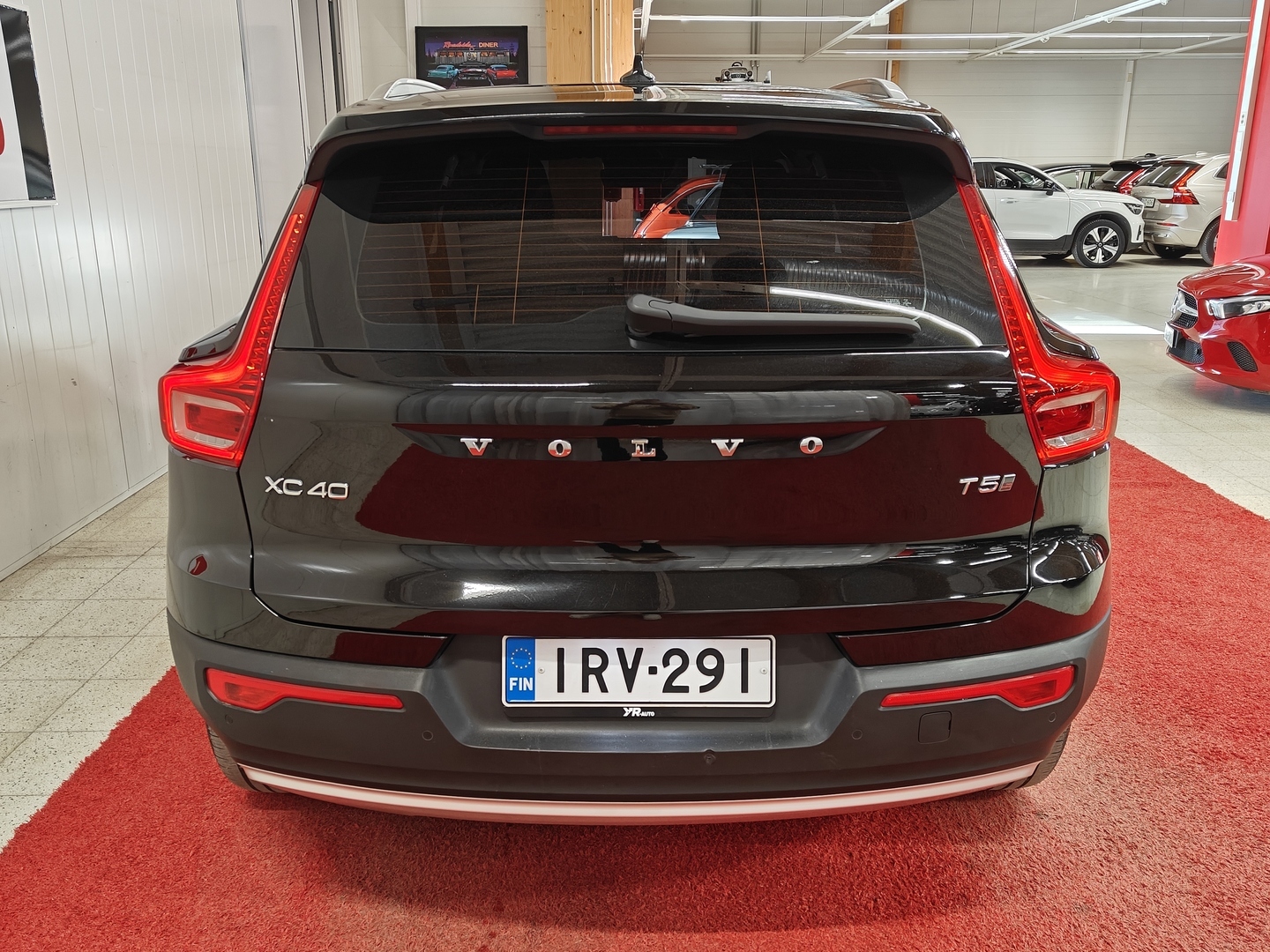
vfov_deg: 48.2
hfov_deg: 61.7
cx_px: 635
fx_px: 1064
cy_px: 476
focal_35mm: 29
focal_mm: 5.59
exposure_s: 1/50
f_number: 1.8
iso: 80
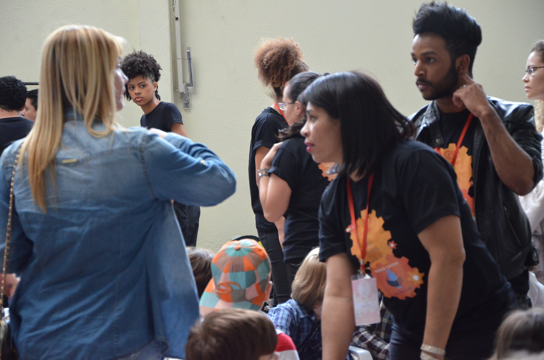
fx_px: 1583
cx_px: 272
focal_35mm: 105
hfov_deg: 19.5
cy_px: 180
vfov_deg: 13.0
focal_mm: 70
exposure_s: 1/60
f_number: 5.3
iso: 2500
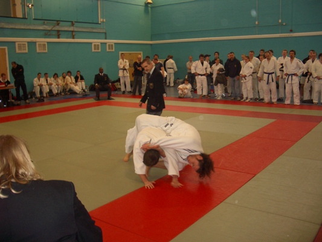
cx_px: 161
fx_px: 326
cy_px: 121
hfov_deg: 52.6
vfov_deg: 40.7
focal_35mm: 35
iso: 100
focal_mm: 5.8
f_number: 2.6
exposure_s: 1/60
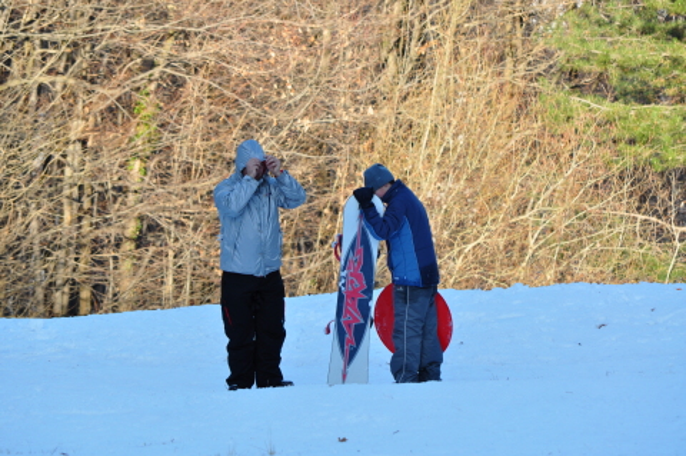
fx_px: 5711
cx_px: 343
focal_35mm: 300
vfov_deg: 4.6
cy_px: 228
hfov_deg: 6.9
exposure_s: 1/125
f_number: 9
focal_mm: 200
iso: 200
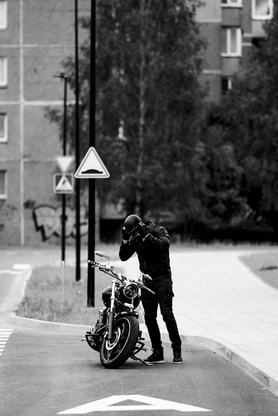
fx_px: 3475
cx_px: 139
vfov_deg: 6.9
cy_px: 208
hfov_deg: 4.6
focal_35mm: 300
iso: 200
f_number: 2.8
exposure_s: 1/500
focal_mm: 200
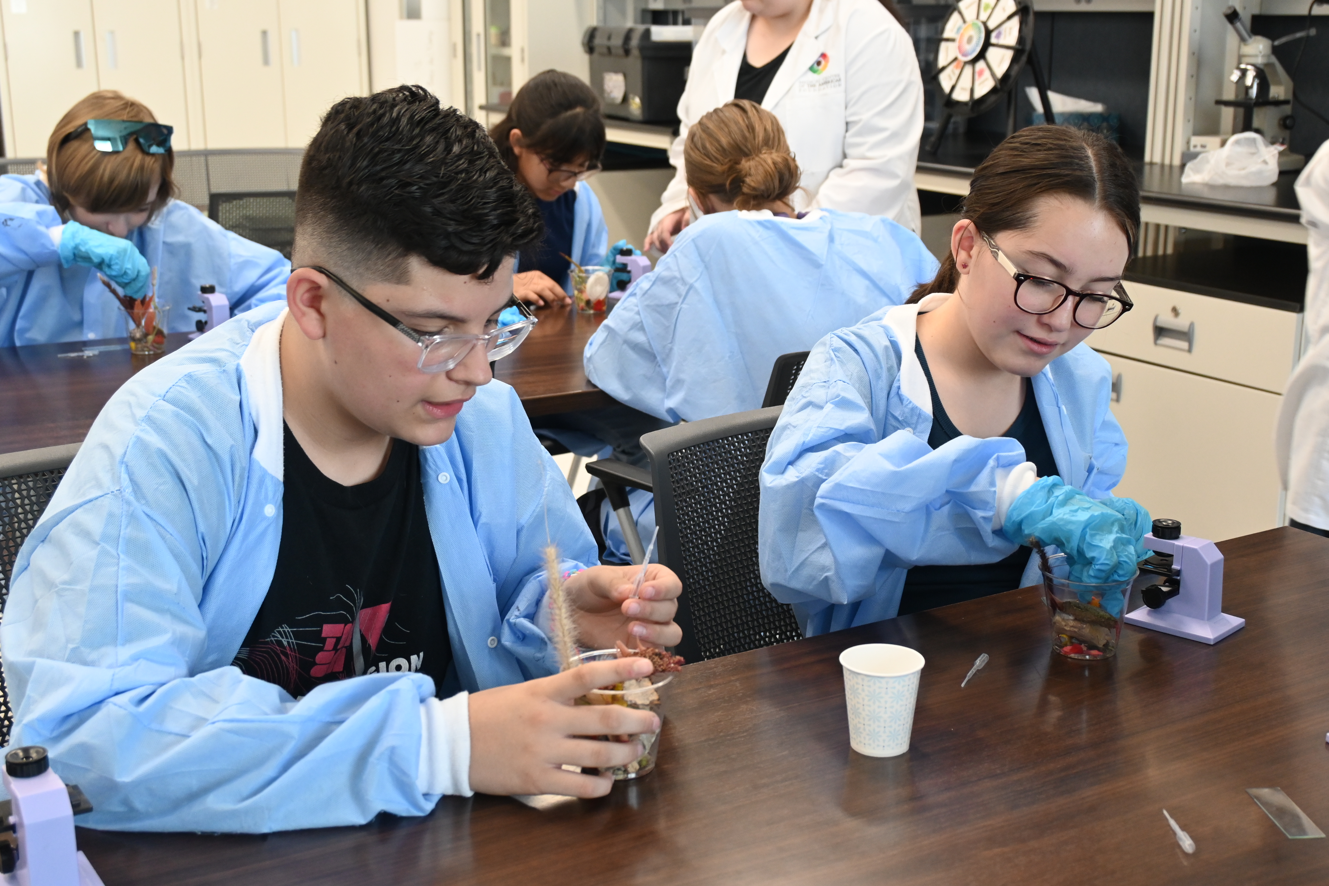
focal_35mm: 44
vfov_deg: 30.8
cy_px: 443
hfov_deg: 45.0
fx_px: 1606
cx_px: 664
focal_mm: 29
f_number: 4.8
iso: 1100
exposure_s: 1/125
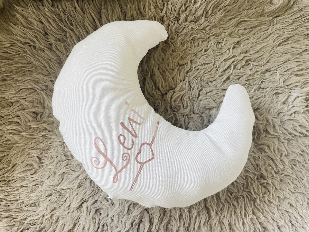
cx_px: 154
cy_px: 116
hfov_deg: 67.3
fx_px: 232
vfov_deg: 53.1
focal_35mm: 26
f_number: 1.6
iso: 100
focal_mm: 4.2
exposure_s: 1/121
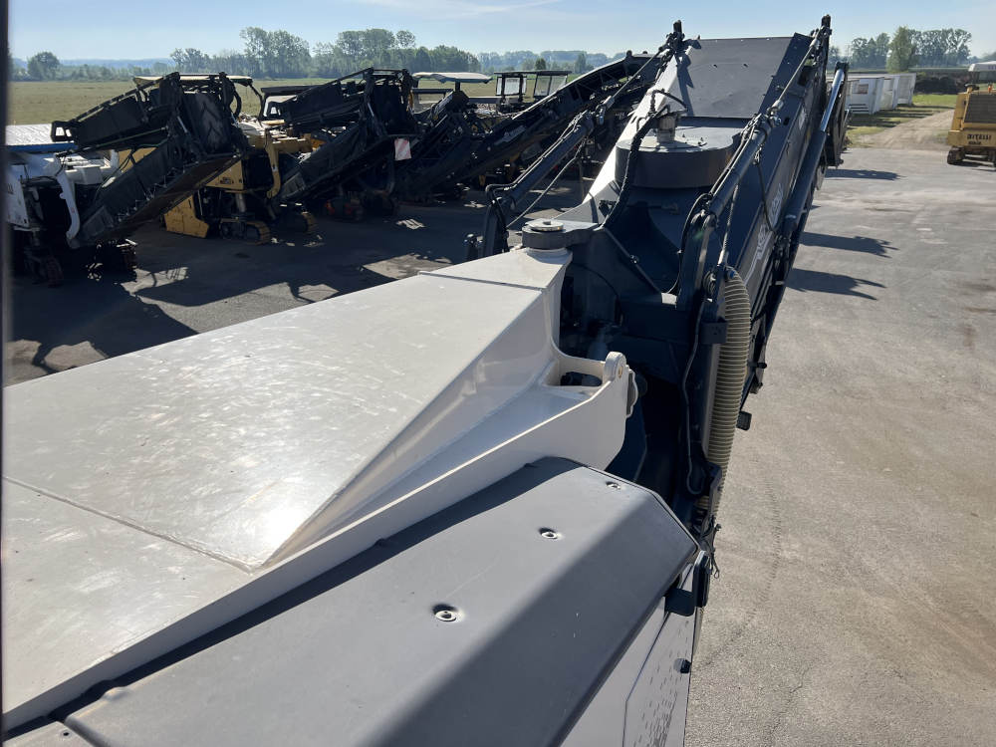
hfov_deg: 67.3
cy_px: 374
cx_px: 498
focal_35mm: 26
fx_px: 748
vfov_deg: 53.1
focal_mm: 5.7
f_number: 1.5
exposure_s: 1/8000
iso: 50
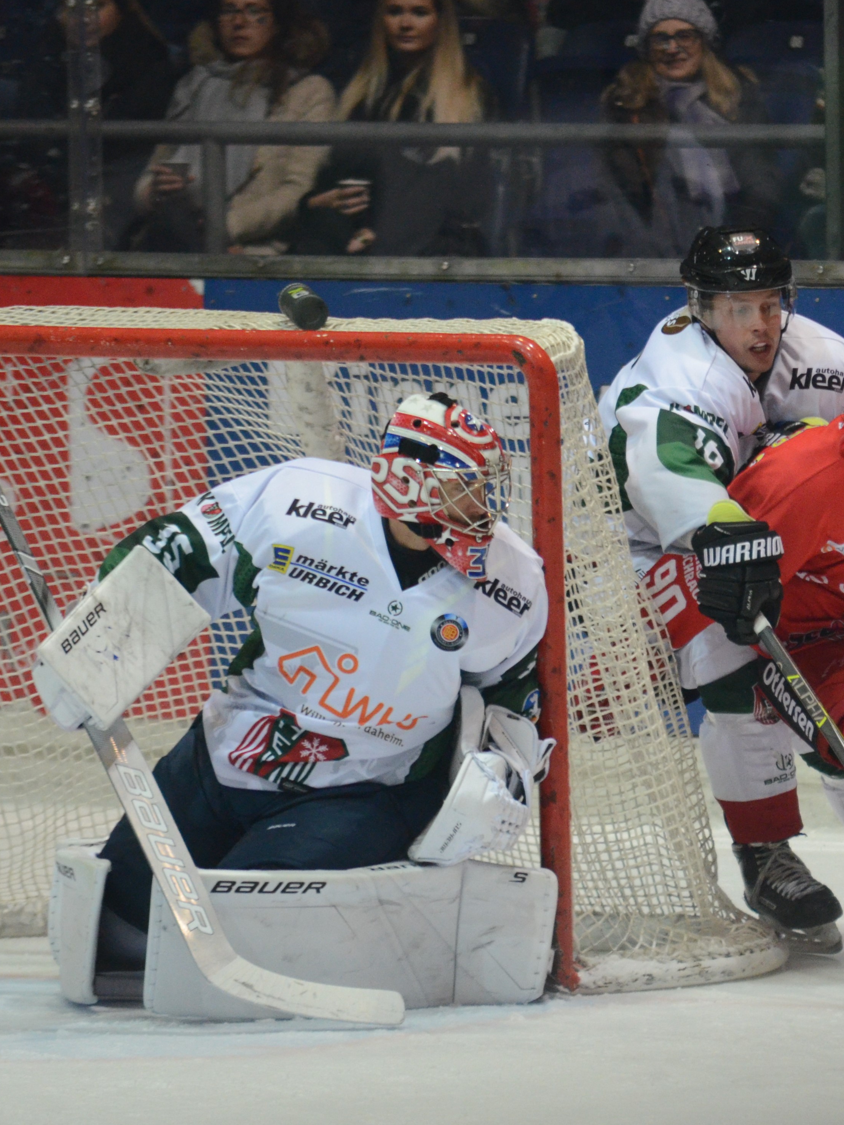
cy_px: 562
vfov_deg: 4.6
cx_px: 829
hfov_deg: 3.4
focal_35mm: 435
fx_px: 14138
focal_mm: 200
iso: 2000
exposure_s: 1/1000
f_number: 2.8
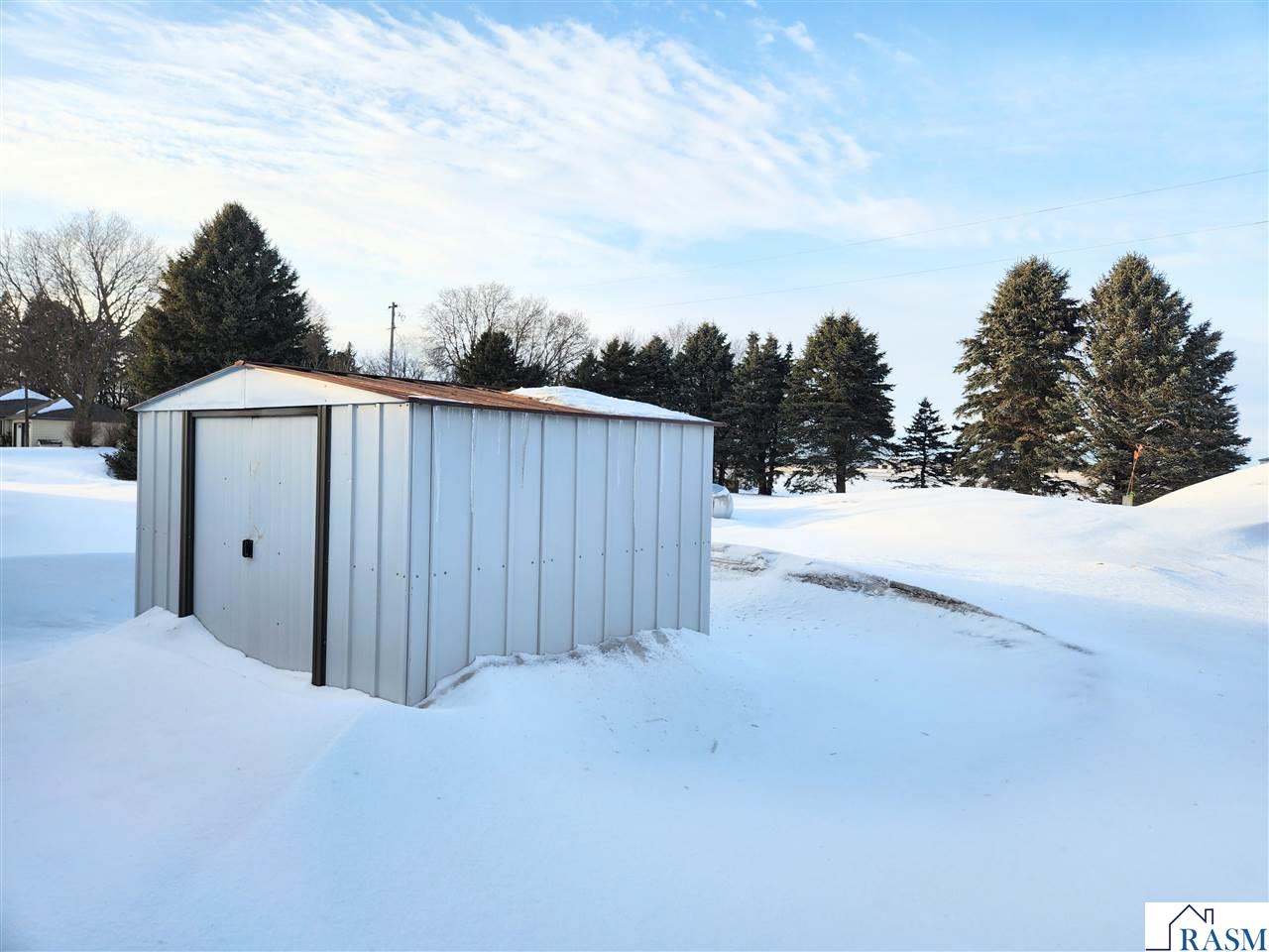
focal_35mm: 23
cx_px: 634
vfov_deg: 58.9
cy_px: 476
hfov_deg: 73.9
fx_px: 843
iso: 20
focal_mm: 5.4
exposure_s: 1/666
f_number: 1.8
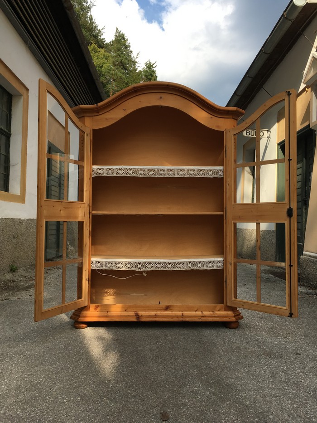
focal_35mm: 29
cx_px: 158
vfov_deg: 61.7
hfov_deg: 48.2
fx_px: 354
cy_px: 212
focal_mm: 4.15
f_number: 2.2
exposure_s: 1/686
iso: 25
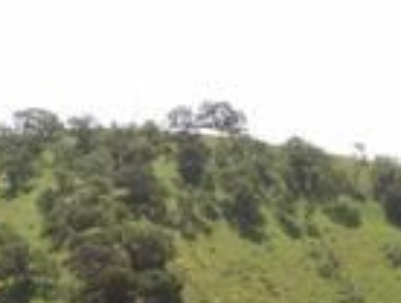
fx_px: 1172
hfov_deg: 19.4
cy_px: 377
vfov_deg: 14.2
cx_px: 260
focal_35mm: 101
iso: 50
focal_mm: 5.86
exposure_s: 1/160
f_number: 6.3
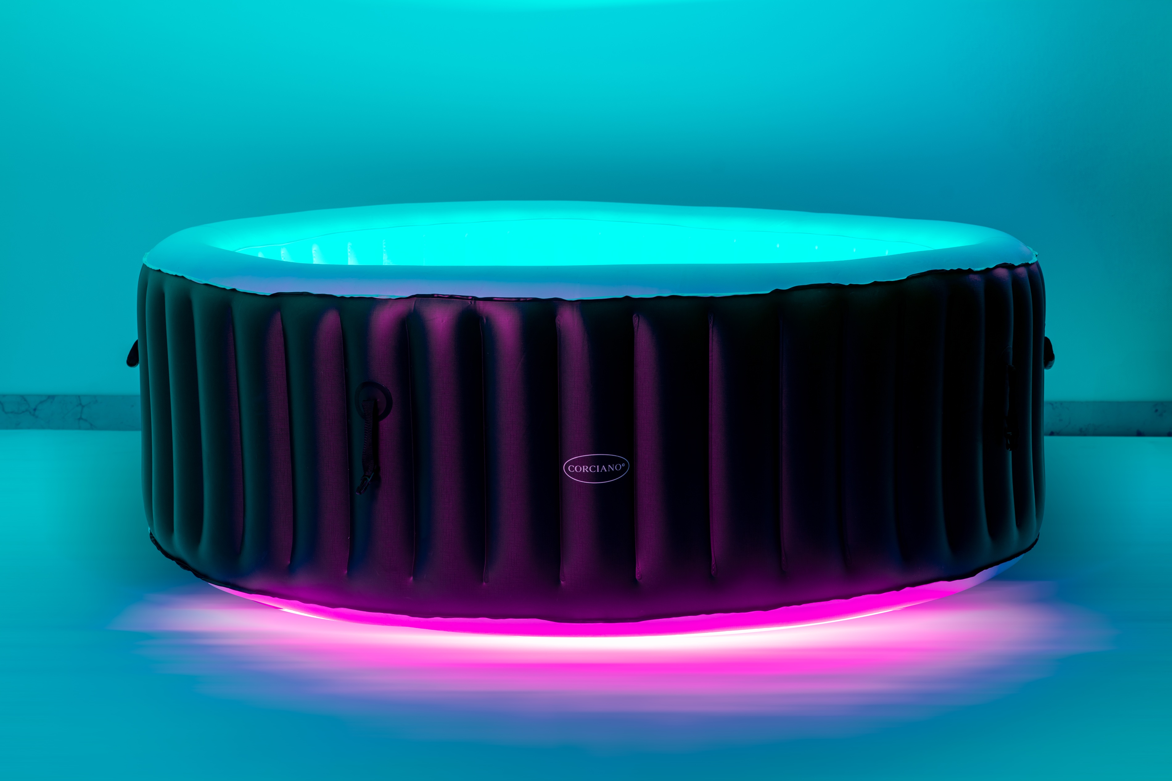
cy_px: 390
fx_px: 2767
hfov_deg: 23.9
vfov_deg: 16.1
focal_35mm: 85
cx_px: 586
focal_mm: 85
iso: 50
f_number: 7.1
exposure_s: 1
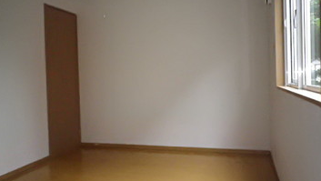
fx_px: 273
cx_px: 162
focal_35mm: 32
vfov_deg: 36.6
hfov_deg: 61.0
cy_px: 73
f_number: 3.5
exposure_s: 1/50
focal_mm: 5.05
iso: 800
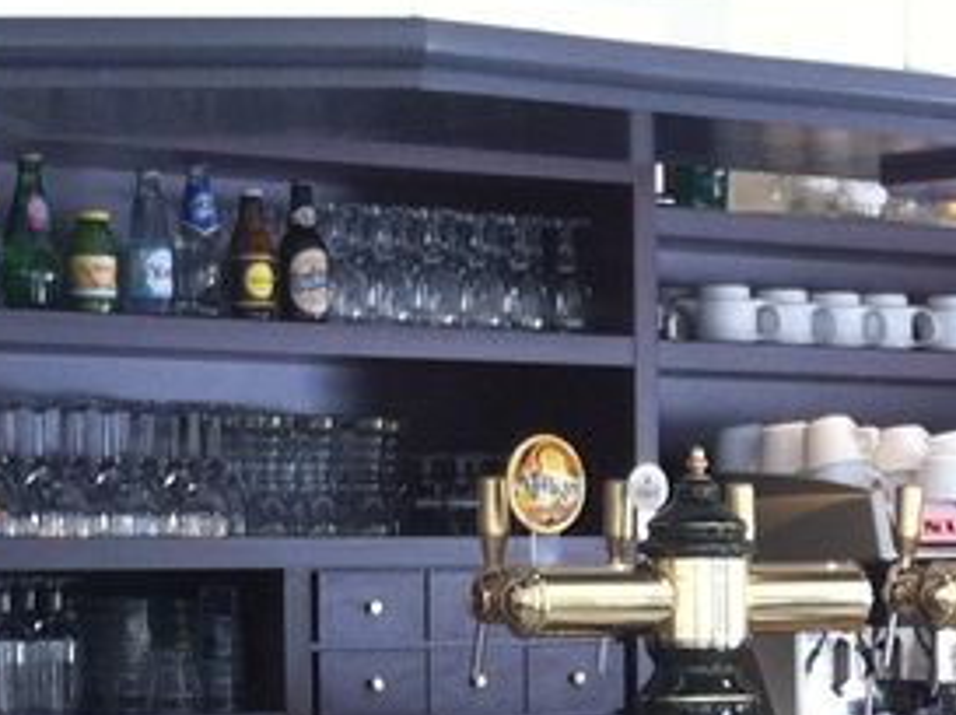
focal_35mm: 154
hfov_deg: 12.6
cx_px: 1100
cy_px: 848
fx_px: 4247
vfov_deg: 9.5
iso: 100
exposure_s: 1/60
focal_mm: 3.85
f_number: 2.8
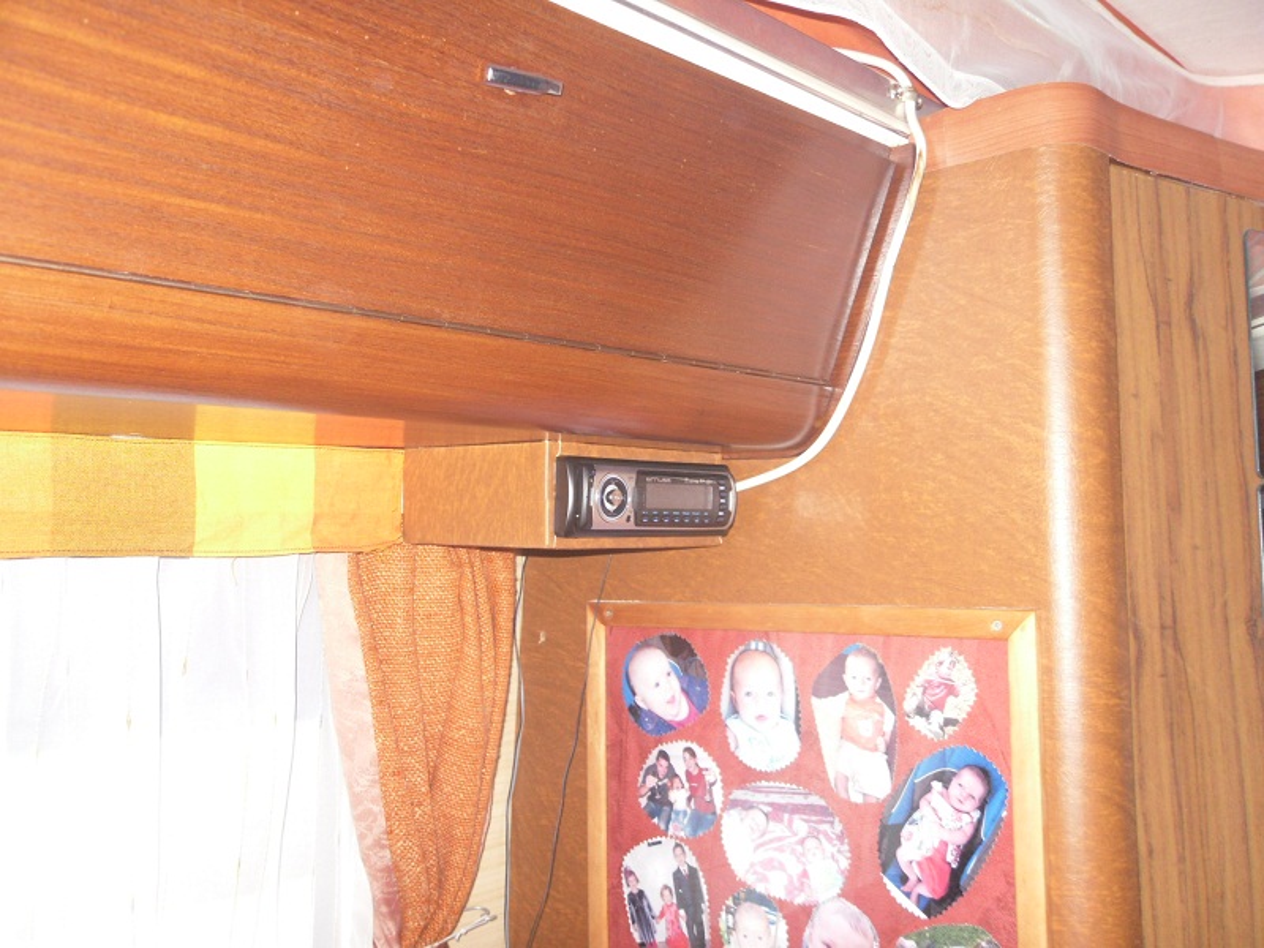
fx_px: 1278
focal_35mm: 35
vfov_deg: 40.7
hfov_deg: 52.6
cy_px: 474
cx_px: 632
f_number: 3.5
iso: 200
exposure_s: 1/45
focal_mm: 6.3
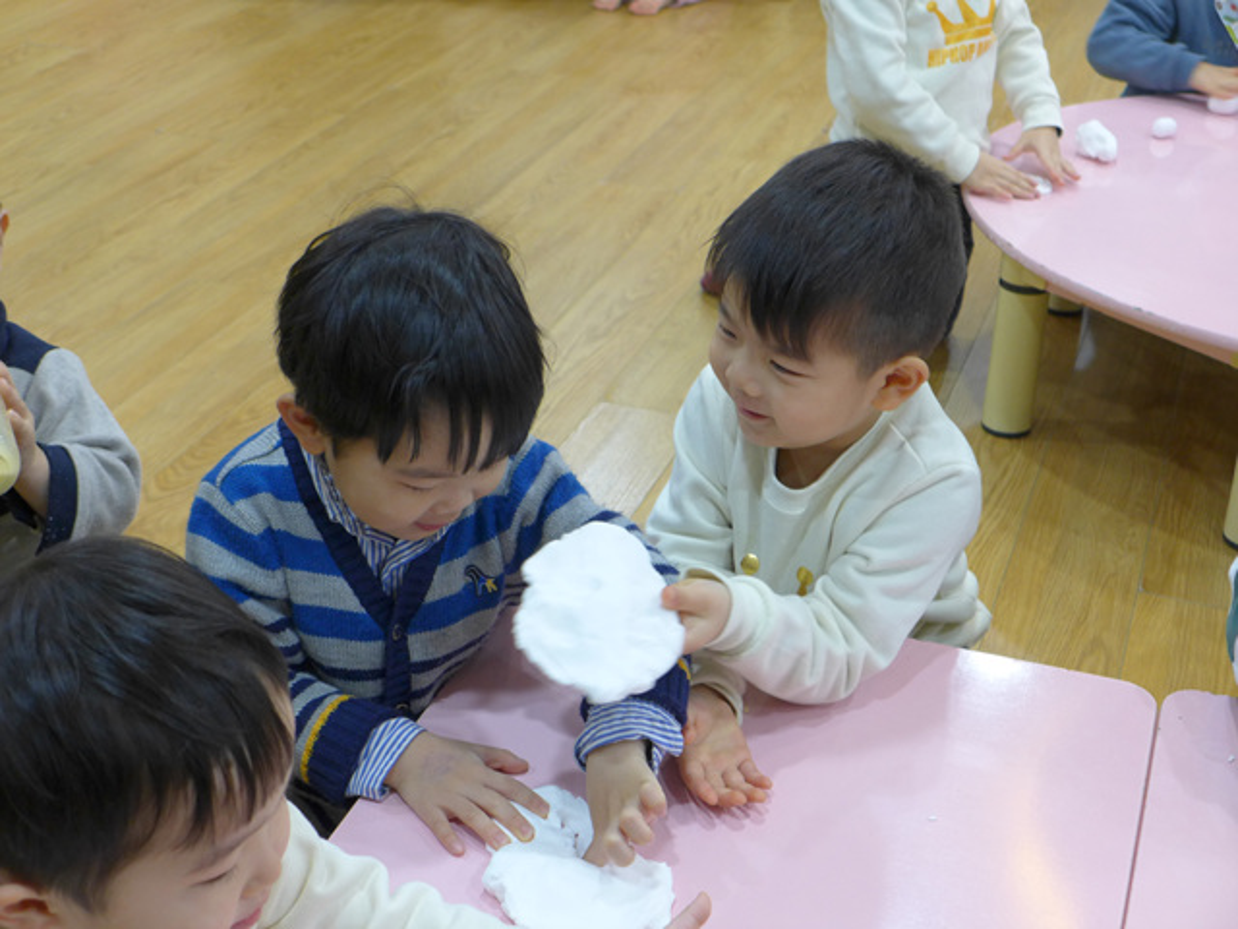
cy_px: 464
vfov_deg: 26.6
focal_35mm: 55
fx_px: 1967
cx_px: 619
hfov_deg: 34.9
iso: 200
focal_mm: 10.8
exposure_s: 1/80
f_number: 1.9
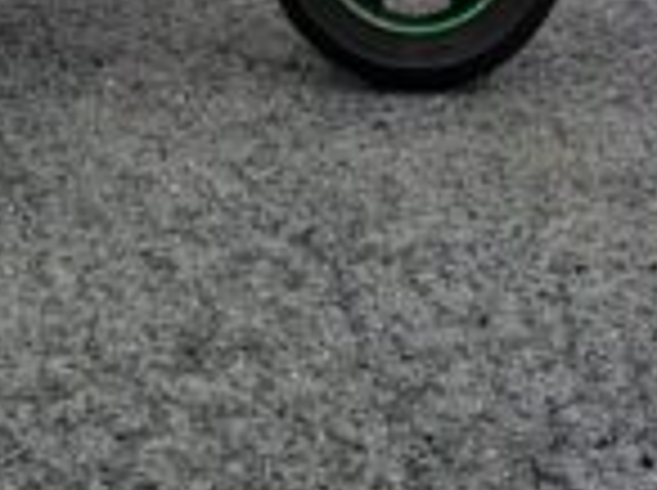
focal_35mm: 190
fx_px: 3600
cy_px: -1169
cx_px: 216
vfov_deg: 6.8
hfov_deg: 10.4
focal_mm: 4.73
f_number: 1.7
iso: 100
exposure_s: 1/312
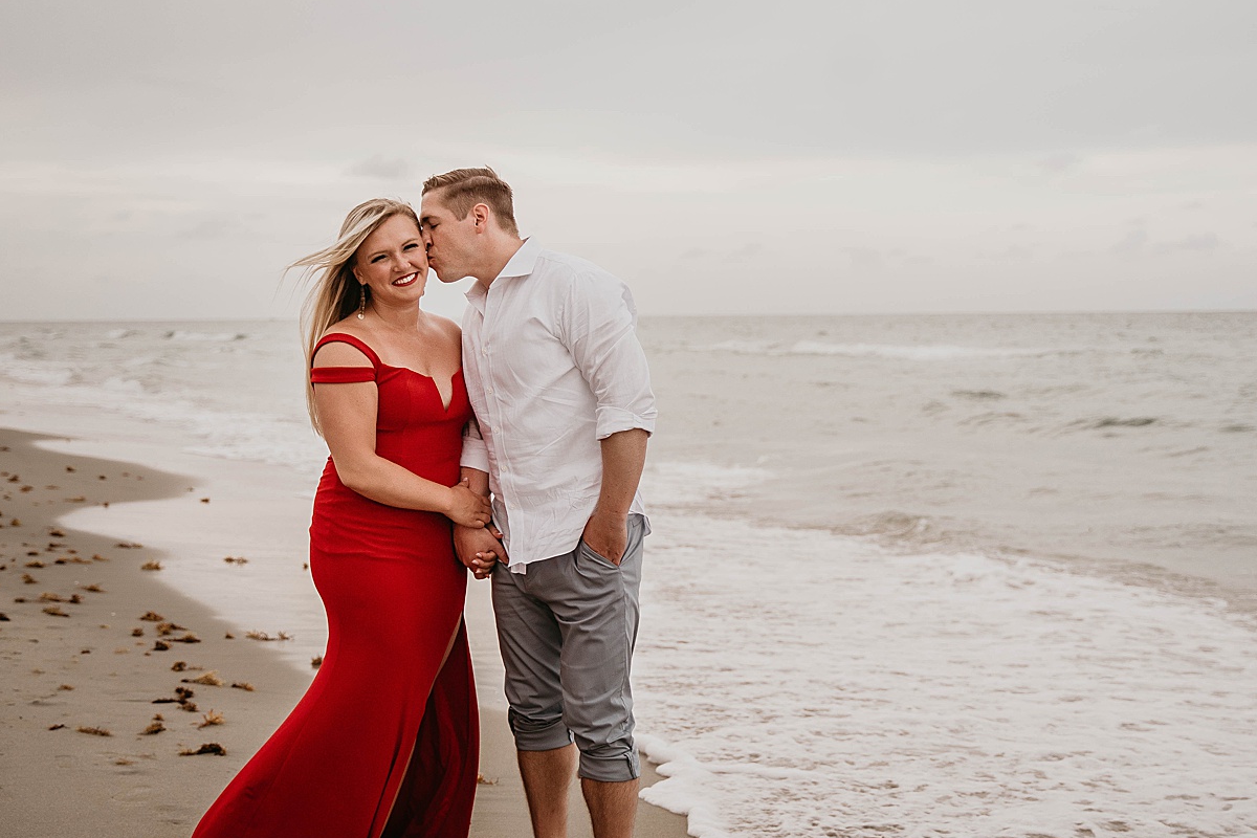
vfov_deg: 26.0
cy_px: 422
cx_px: 763
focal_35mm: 52
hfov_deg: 38.0
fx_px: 1816
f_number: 2.8
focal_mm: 39
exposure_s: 1/250
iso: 400
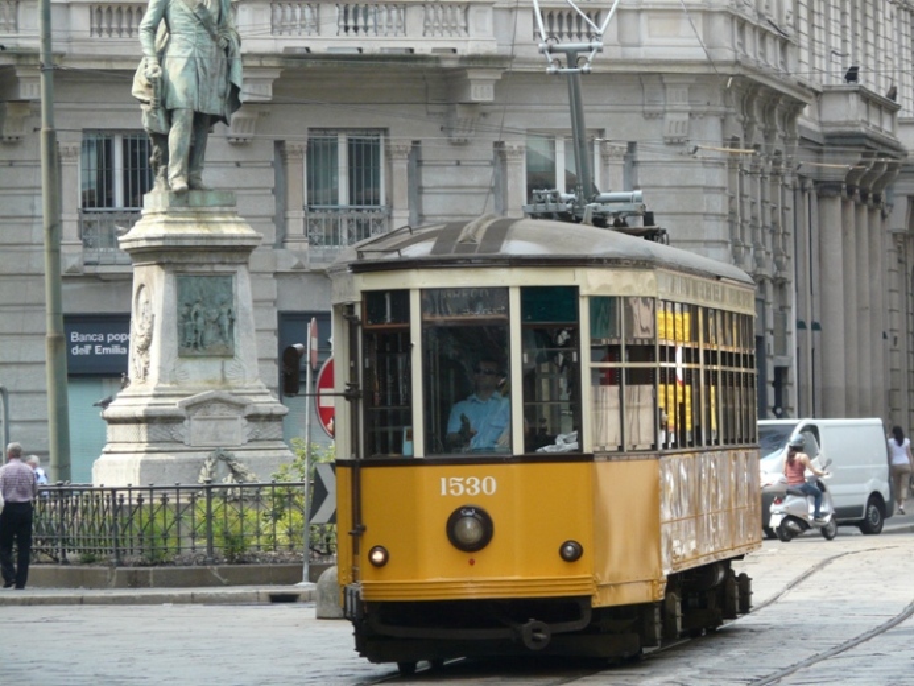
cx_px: 457
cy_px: 343
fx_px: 6893
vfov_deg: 5.7
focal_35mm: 261
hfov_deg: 7.6
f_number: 4
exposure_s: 1/320
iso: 200
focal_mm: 42.9
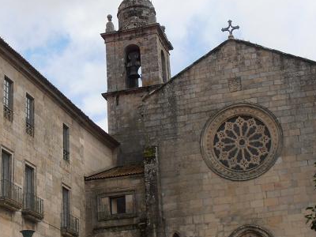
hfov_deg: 21.5
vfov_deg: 16.2
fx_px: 831
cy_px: 127
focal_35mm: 91
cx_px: 117
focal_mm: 12.29
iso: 80
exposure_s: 1/640
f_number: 4.8
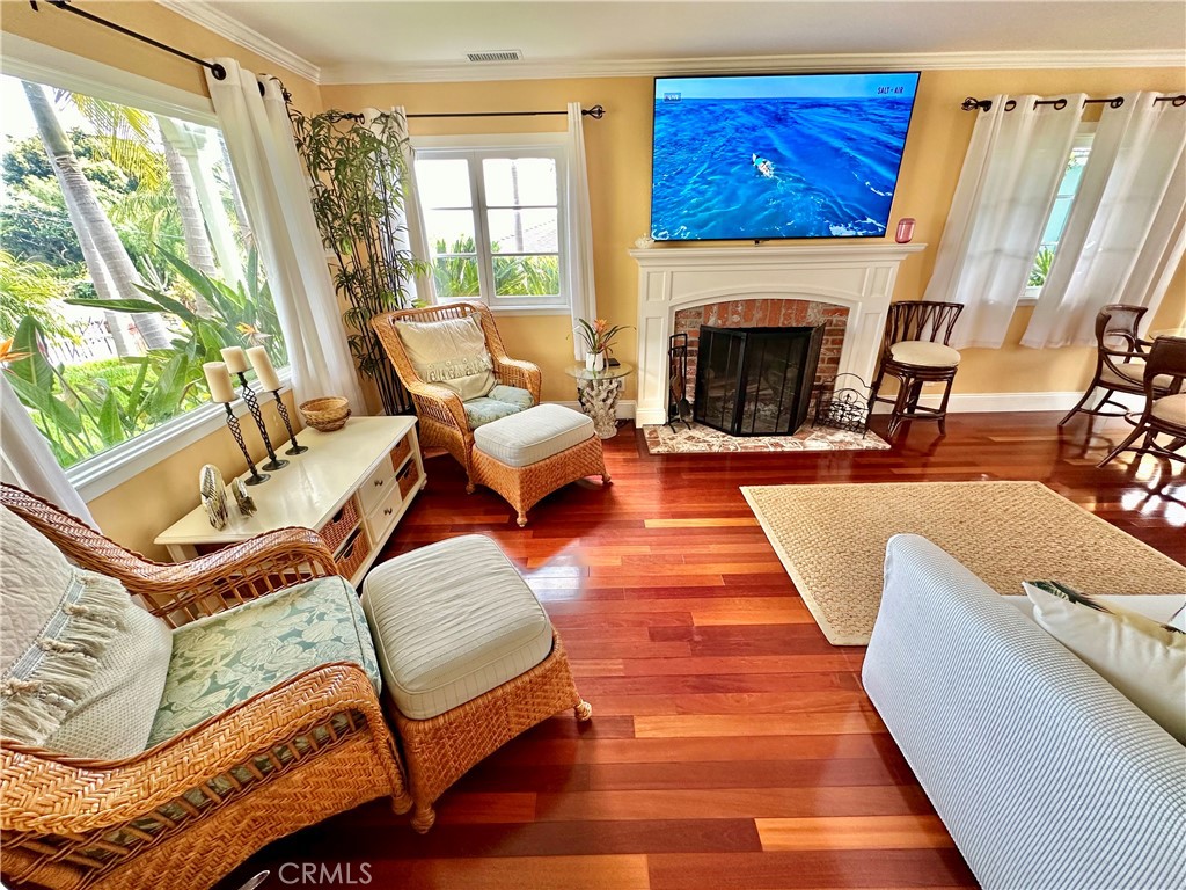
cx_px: 593
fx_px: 480
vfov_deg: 85.7
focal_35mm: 14
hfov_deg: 102.1
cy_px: 445
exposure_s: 1/99
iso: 160
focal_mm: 2.22
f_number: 2.2
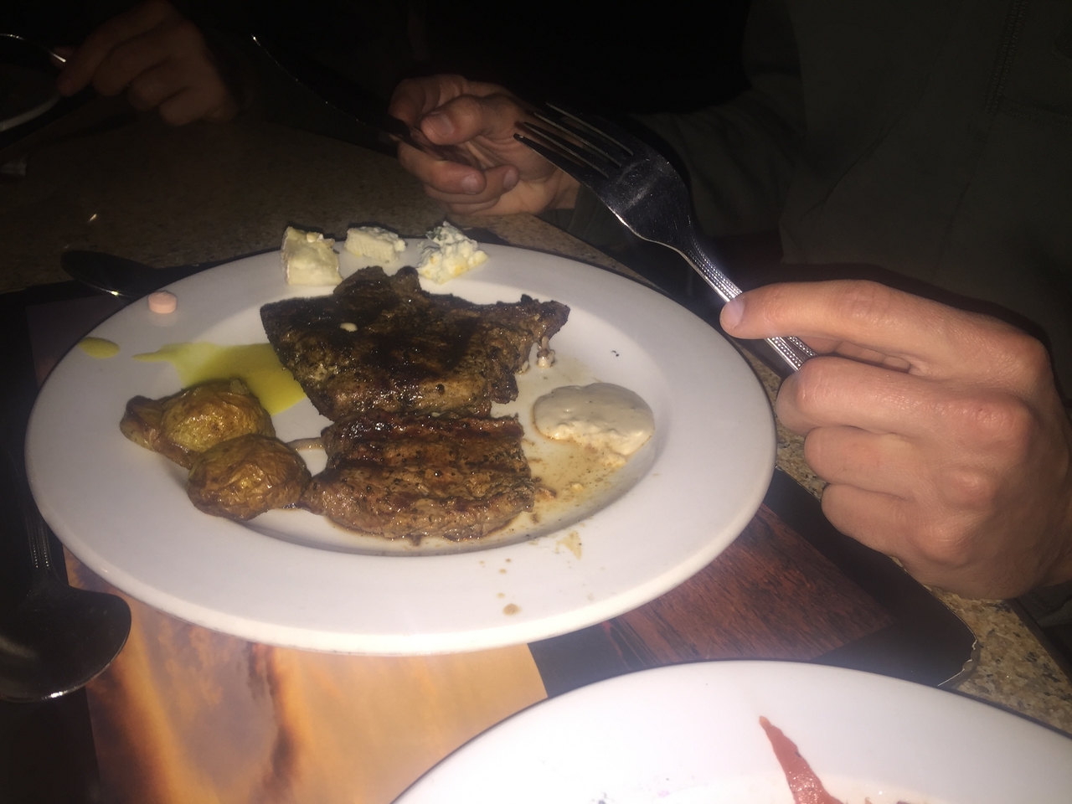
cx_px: 536
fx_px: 898
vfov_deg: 48.2
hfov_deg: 61.7
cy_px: 402
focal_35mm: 29
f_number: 2.2
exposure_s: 1/34
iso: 32
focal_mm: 4.15
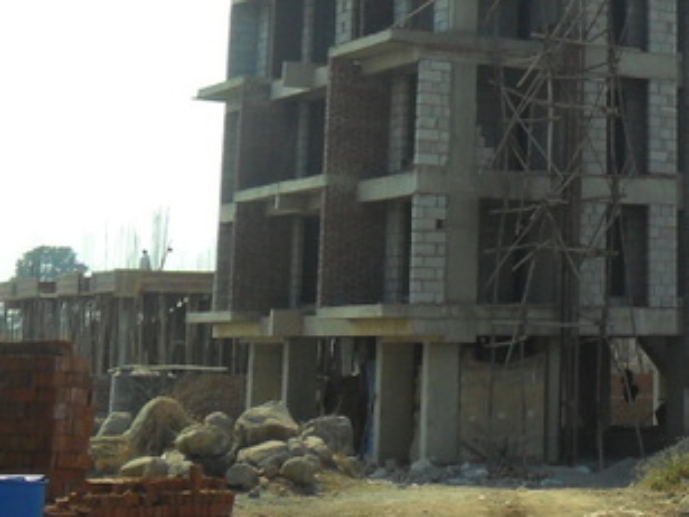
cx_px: 707
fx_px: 1911
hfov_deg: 19.8
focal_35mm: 96
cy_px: -94
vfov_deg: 14.9
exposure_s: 1/1000
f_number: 4
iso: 100
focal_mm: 6.6
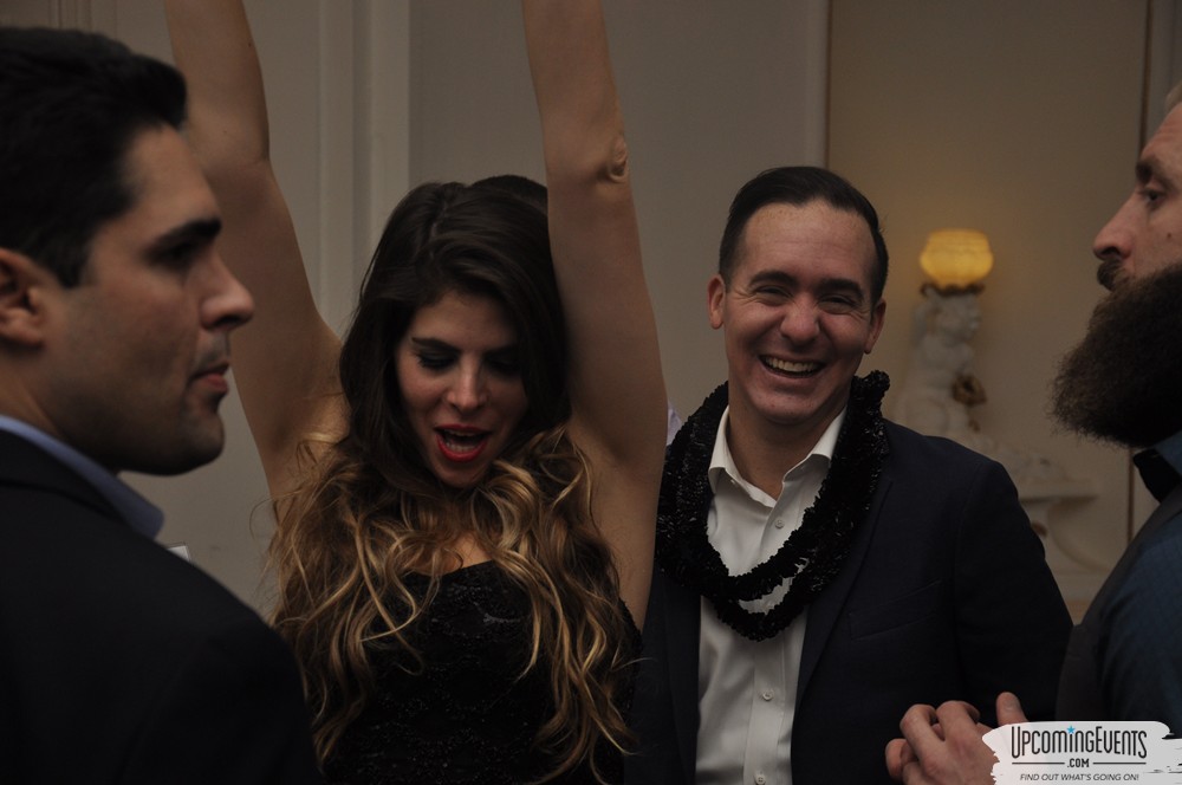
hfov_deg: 28.1
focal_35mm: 72
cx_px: 591
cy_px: 392
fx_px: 2361
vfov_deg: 18.9
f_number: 4.8
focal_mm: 48
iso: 400
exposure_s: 1/60
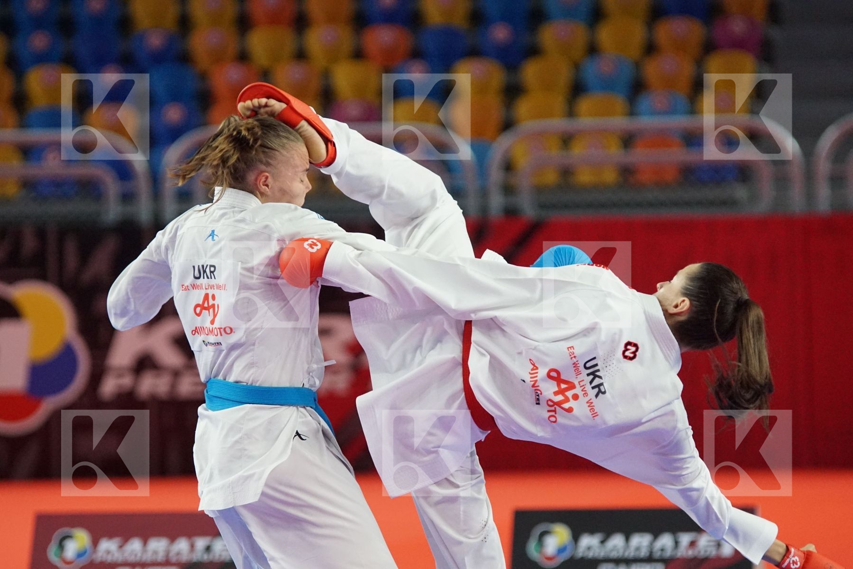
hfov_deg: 9.1
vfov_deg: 6.1
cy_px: 284
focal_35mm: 225
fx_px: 5331
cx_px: 426
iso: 3200
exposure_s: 1/1600
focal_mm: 150
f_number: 2.8
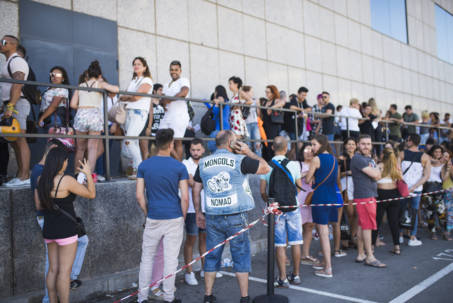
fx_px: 441
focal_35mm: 35
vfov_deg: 37.9
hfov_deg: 54.4
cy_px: 152
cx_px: 226
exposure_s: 1/640
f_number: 2
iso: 100
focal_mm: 35
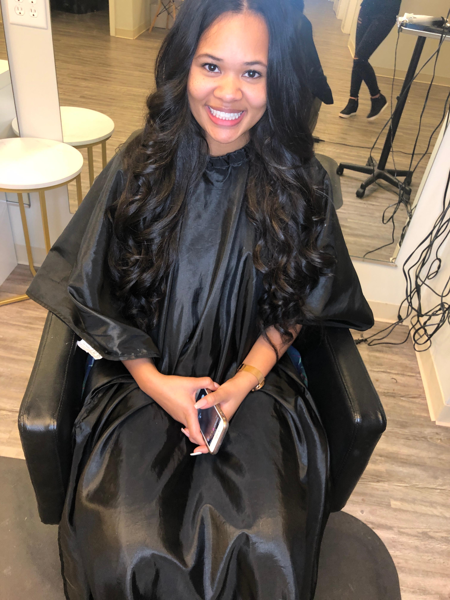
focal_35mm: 28
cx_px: 225
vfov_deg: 63.4
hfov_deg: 49.7
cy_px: 300
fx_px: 485
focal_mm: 4
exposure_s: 1/30
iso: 32
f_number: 1.8
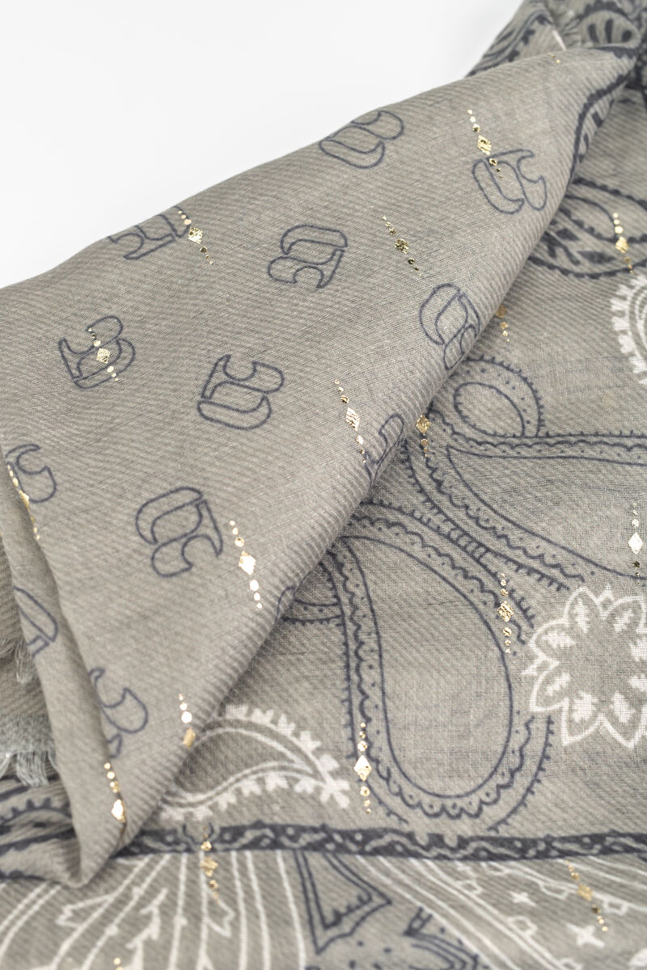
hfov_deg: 27.0
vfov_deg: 39.6
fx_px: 1348
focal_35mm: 50
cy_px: 485
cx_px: 324
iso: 100
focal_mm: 50
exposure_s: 1/160
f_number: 7.1
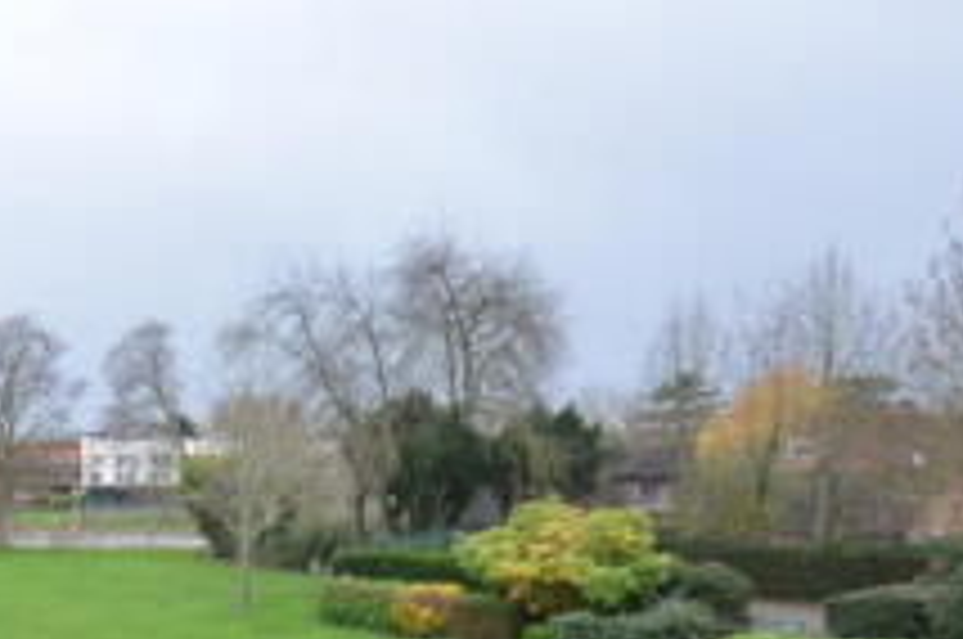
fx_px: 1229
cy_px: 536
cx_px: 194
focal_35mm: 46
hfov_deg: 41.0
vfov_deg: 28.4
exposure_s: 1/100
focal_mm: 10
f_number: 5
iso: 400
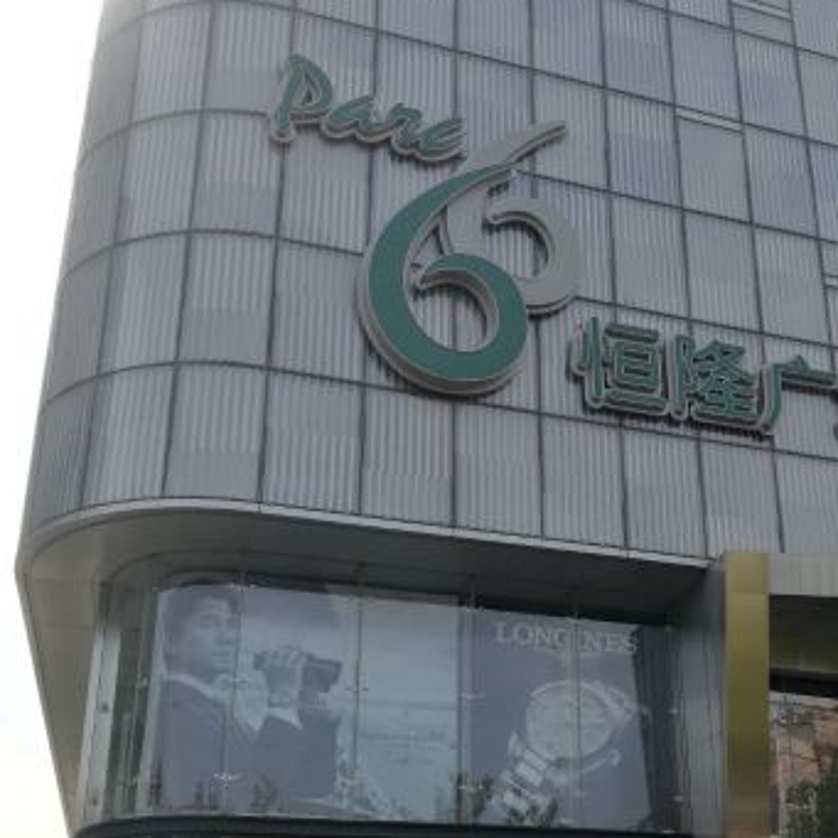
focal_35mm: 49
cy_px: 548
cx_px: 621
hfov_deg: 34.0
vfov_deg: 34.4
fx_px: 1342
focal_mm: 4.5
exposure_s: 1/769
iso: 50
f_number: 2.2
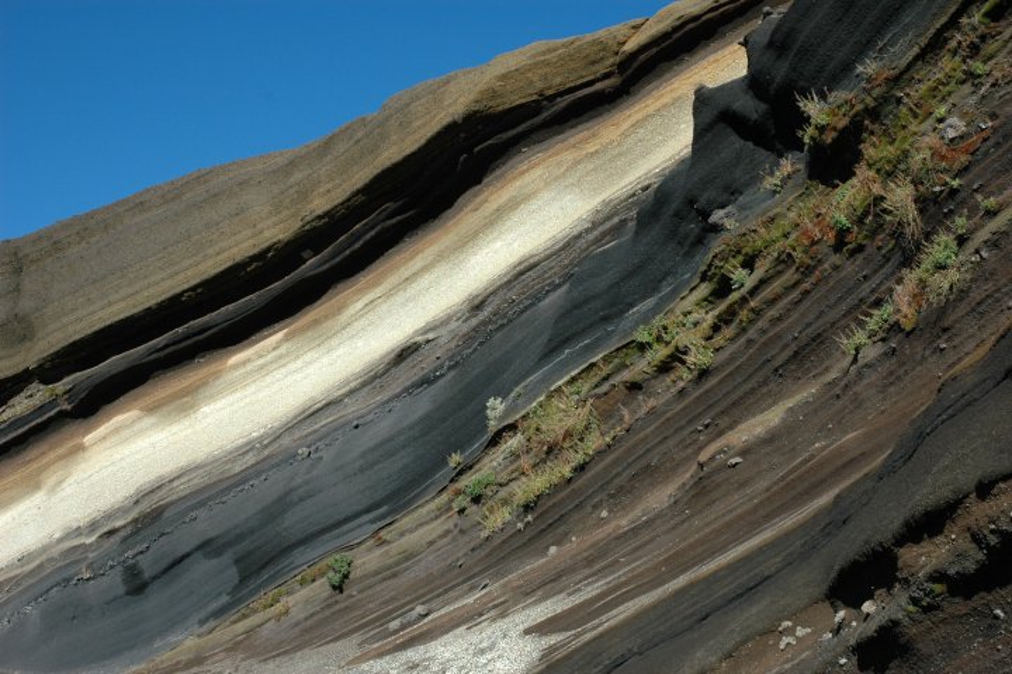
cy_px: 337
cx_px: 506
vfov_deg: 28.9
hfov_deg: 42.3
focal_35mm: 46
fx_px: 1307
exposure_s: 1/320
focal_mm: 31
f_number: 9
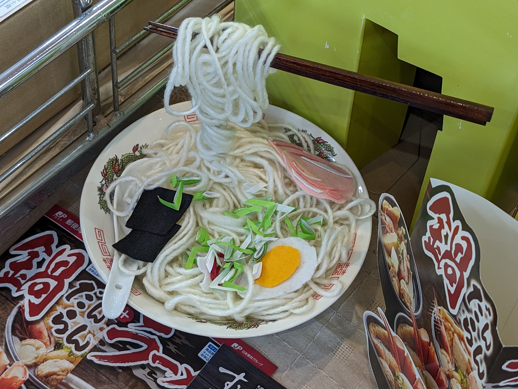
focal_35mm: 59
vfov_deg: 24.8
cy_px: 163
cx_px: 238
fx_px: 883
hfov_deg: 32.7
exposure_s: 1/40
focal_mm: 6.9
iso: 38
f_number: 1.68
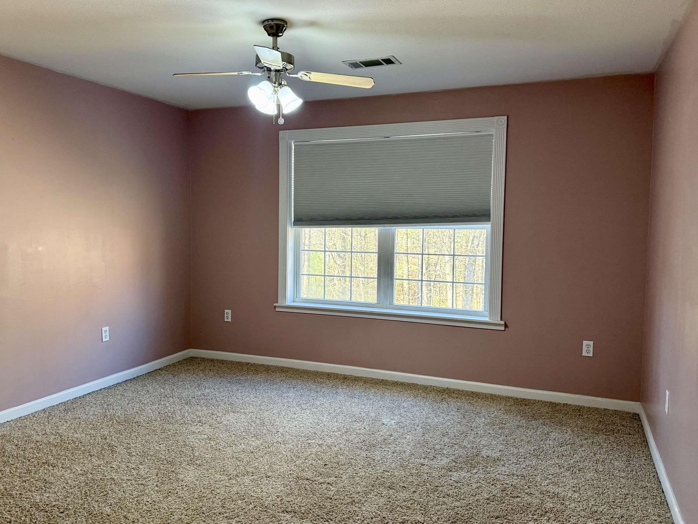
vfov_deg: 49.7
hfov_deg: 63.4
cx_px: 325
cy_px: 253
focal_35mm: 28
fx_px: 565
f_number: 1.78
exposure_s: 1/120
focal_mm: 6.76
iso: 320
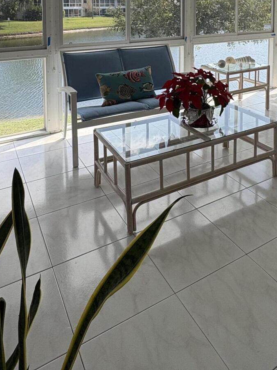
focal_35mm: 31
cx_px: 170
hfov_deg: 45.1
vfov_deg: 50.5
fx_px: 331
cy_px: 25
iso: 50
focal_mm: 2.22
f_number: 2.2
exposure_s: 1/944
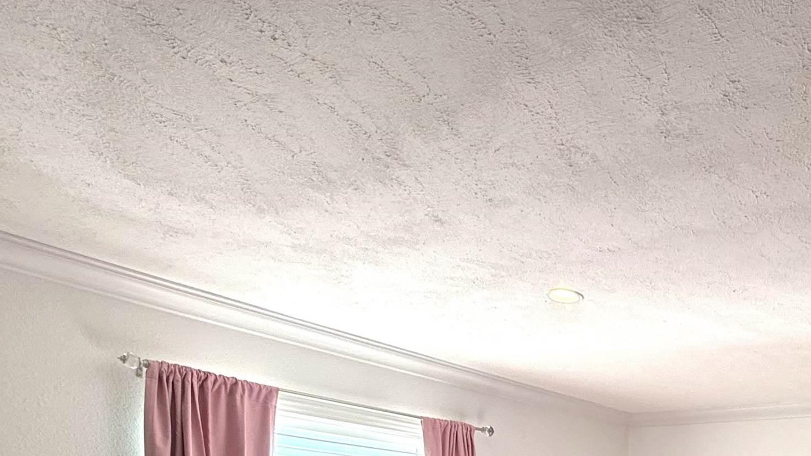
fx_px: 688
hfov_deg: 52.8
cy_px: 611
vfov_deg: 28.9
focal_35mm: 32
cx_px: 743
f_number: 2.2
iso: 64
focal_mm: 2.22
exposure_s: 1/288
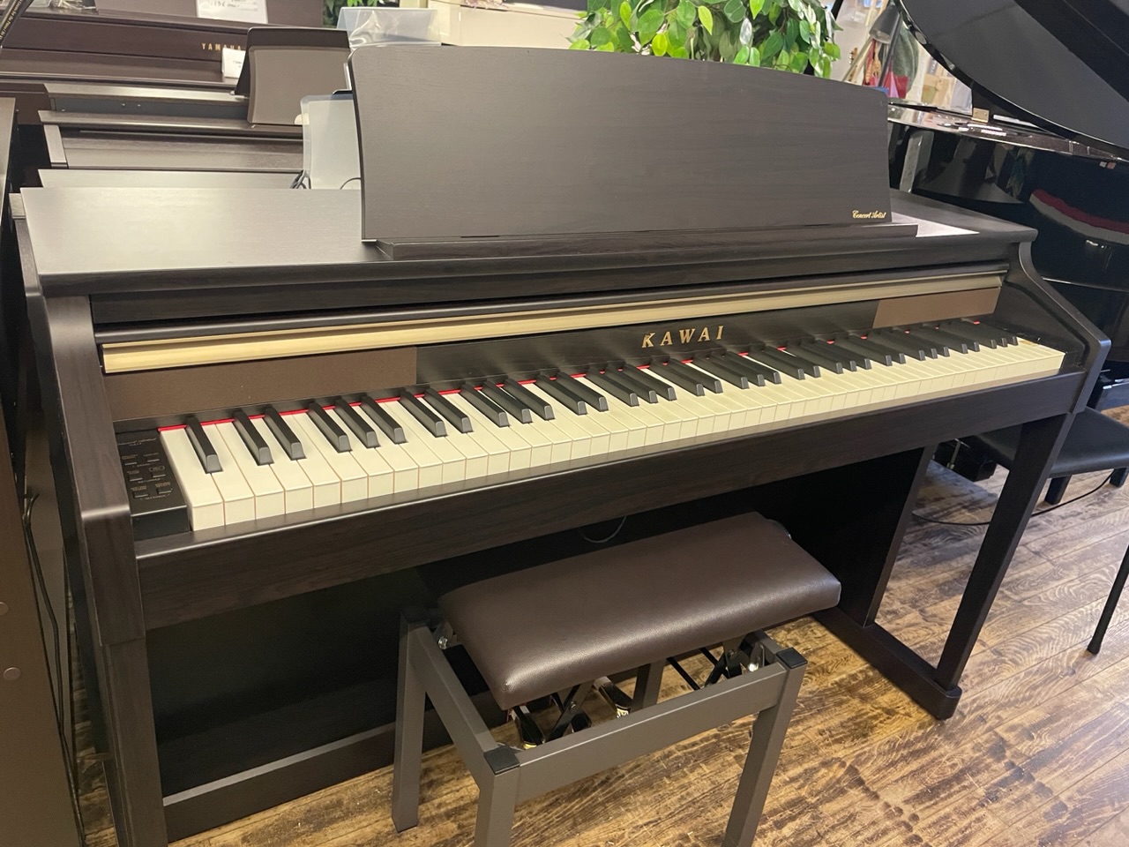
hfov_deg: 67.3
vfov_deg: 53.1
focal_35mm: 26
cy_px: 424
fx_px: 848
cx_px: 564
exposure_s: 1/50
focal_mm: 4.2
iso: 400
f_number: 1.6
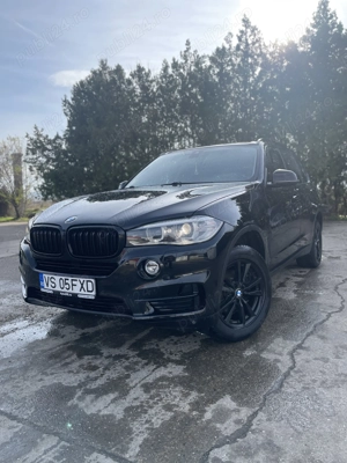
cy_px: 232
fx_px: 348
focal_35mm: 26
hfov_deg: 53.1
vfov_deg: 67.3
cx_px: 174
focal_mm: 4.2
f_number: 1.6
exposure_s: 1/2020
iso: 50
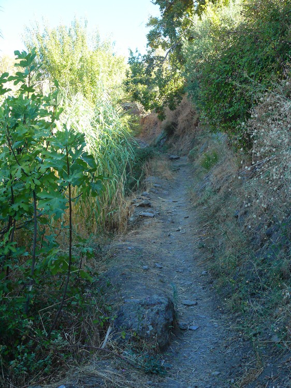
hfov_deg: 27.0
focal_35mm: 54
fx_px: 606
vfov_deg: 35.6
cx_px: 146
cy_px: 194
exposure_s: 1/60
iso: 200
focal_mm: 11.3
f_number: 3.2
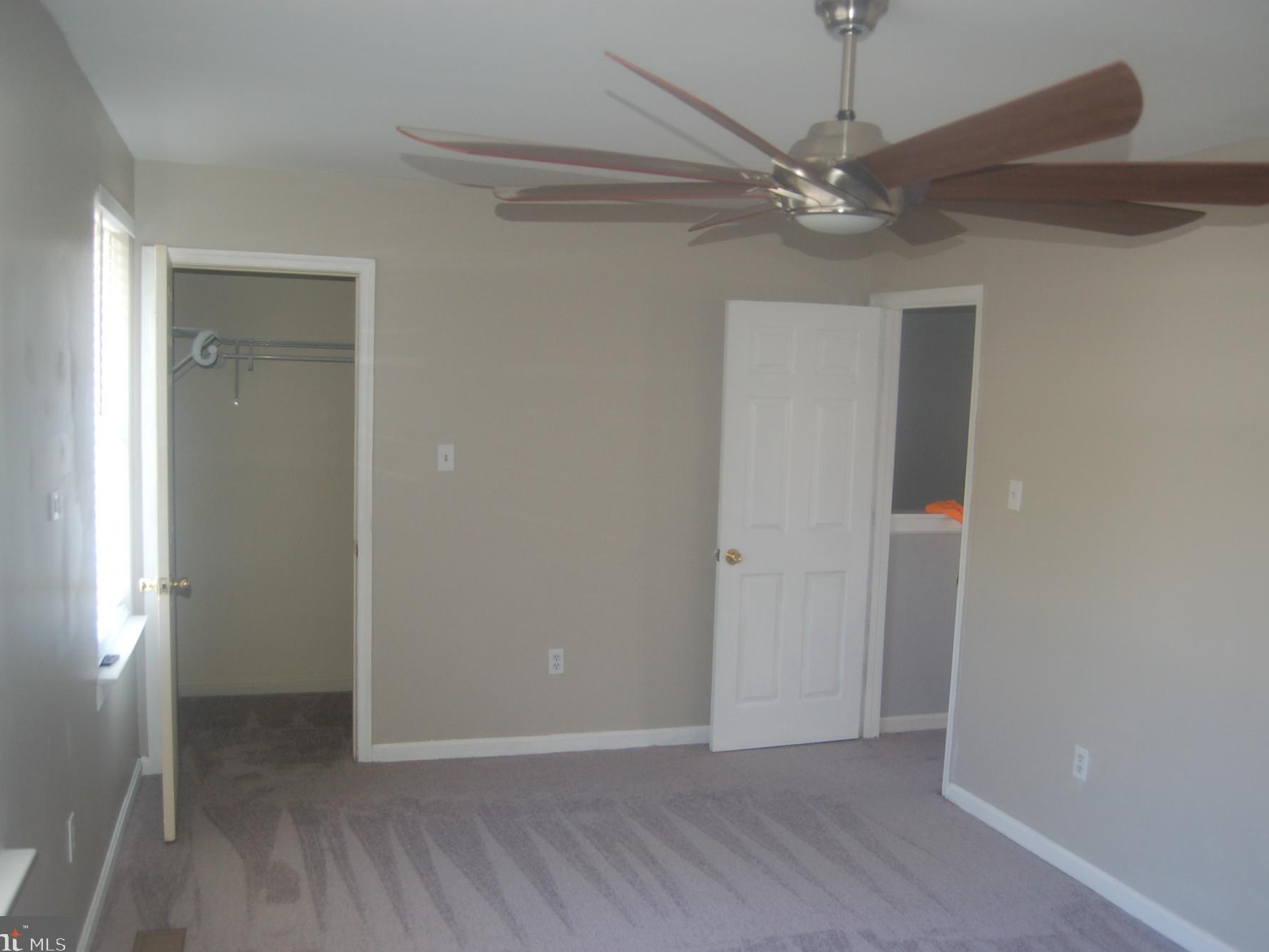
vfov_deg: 46.8
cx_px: 652
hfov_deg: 59.9
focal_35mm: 30
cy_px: 480
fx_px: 1100
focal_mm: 18
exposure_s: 1/60
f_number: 3.5
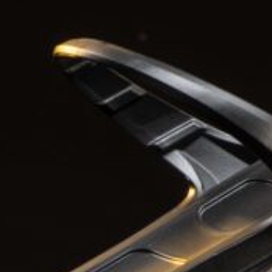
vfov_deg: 3.3
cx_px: 744
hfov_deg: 3.3
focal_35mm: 524
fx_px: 4658
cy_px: -72
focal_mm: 70
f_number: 16
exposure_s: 1/160
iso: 100
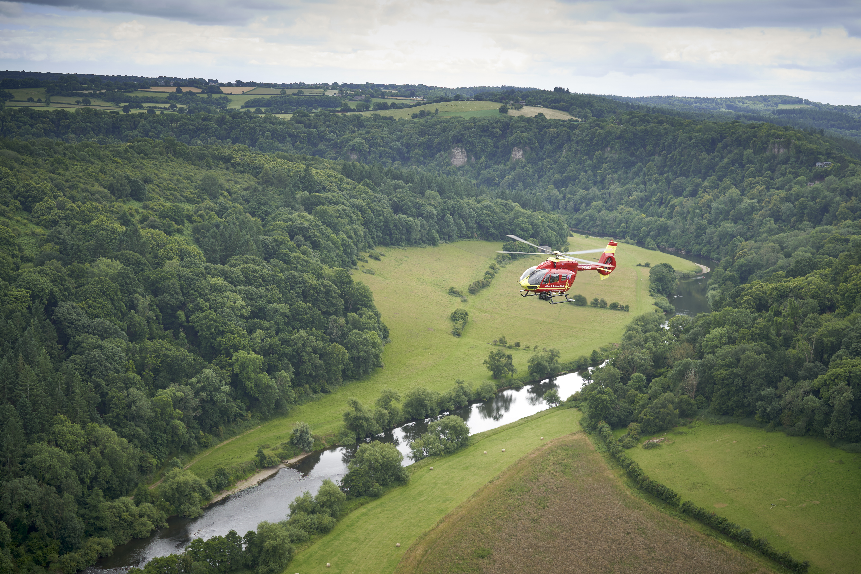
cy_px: 287
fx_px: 1196
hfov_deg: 39.6
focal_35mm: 50
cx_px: 430
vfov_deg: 27.0
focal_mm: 50
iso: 100
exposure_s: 1/320
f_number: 2.8
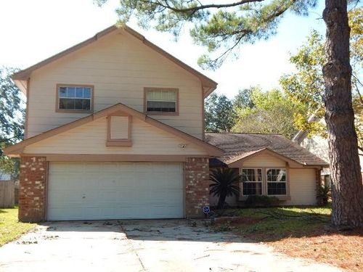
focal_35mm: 38
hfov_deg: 49.0
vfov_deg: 37.7
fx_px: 398
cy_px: 136
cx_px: 182
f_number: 3.4
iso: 125
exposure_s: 1/400
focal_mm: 6.8
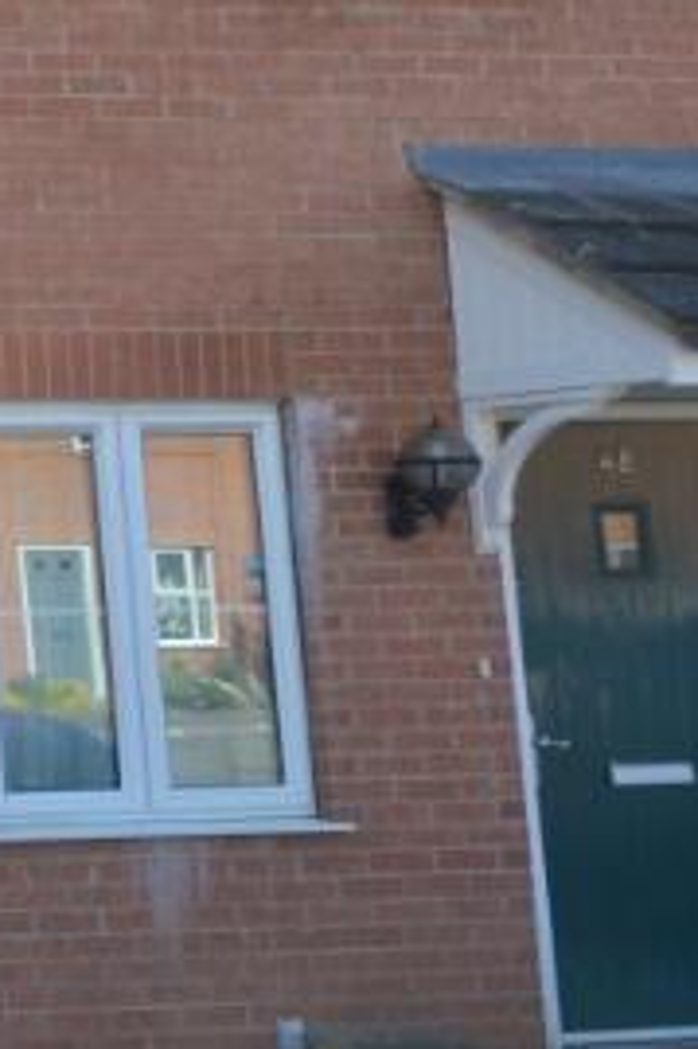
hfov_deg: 14.8
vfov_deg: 34.8
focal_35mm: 57
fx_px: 1660
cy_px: 380
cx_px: -971
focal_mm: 10
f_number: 7.1
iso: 200
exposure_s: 1/200
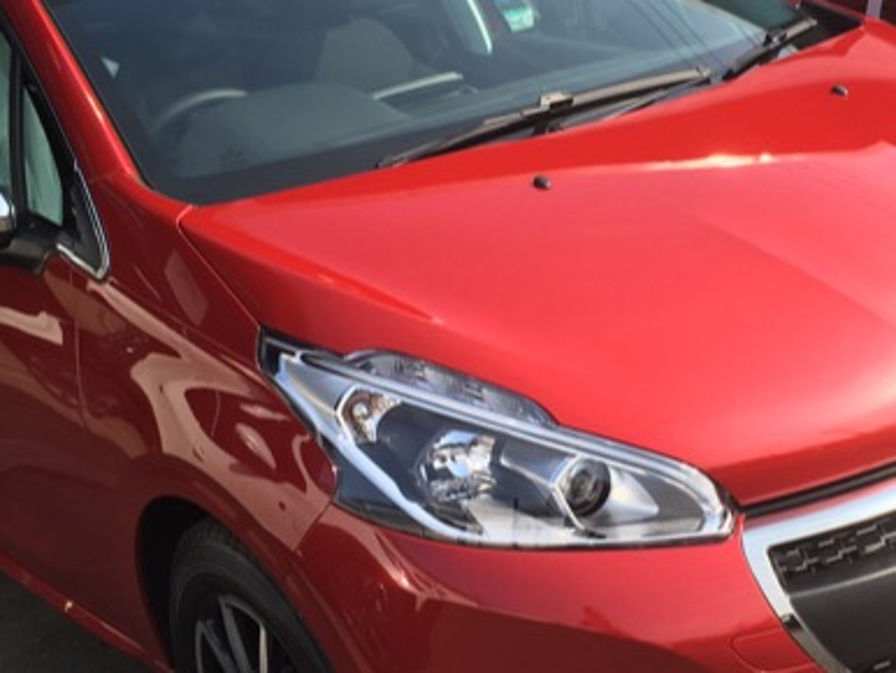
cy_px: 378
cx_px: 543
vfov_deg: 22.9
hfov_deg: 30.2
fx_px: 1658
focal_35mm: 64
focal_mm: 4.15
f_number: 2.2
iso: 25
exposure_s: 1/574
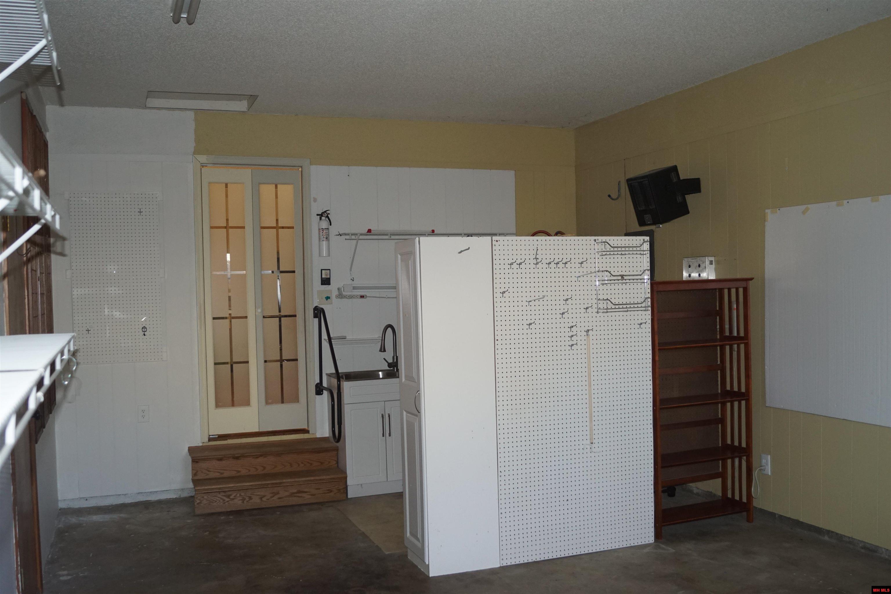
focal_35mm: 33
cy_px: 297
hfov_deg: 57.2
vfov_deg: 40.0
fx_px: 817
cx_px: 446
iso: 800
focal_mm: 22
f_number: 4
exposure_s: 1/160
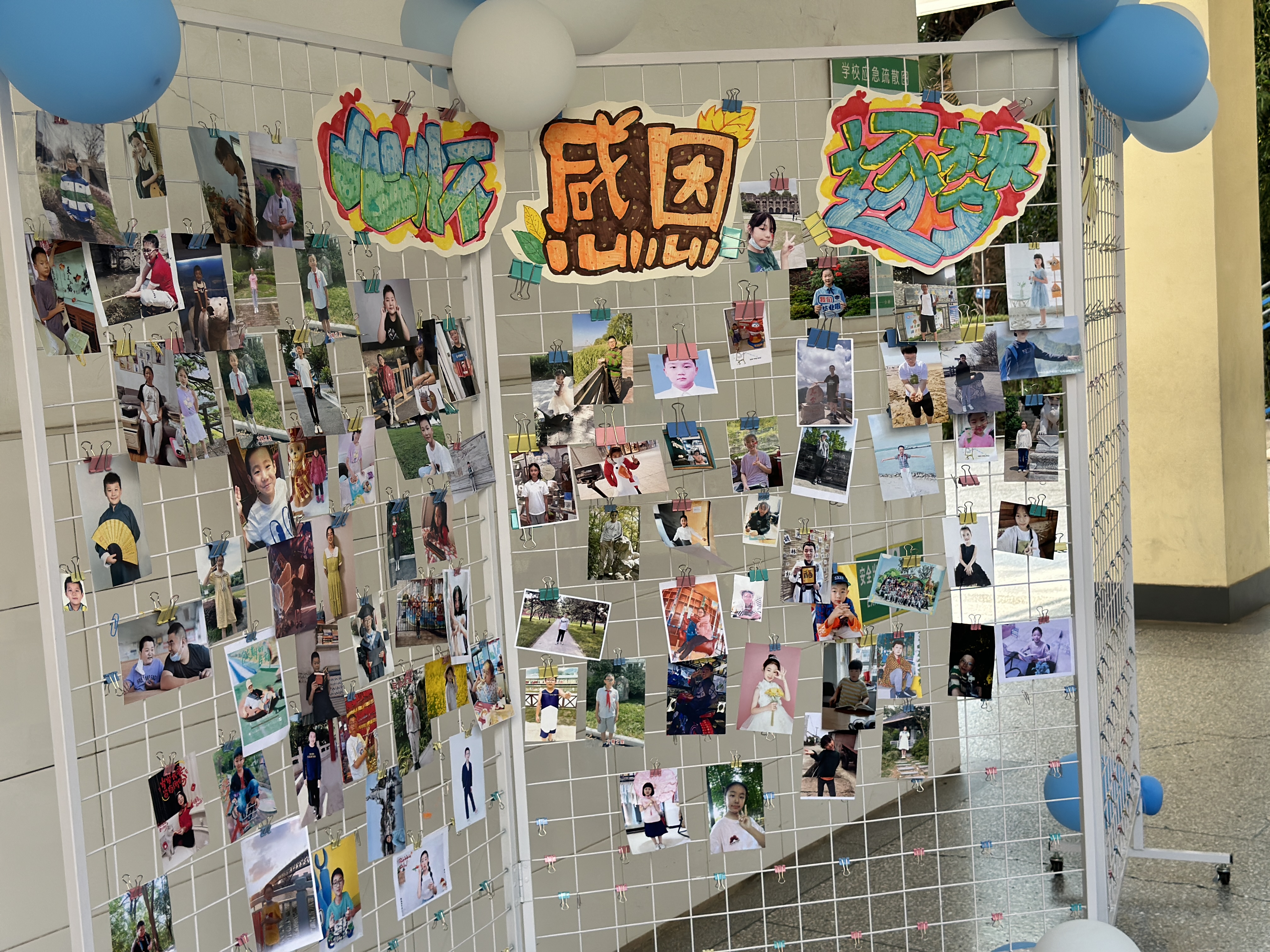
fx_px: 1761
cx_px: 635
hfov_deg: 39.7
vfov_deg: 30.3
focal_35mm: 48
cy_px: 476
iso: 80
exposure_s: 1/724
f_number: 1.78
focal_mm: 6.86
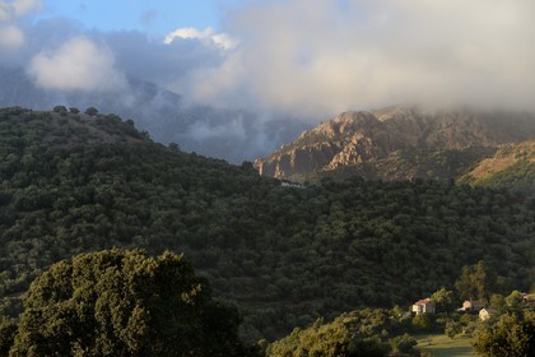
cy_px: 178
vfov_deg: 11.8
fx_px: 1724
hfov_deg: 17.6
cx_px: 268
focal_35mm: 116
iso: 200
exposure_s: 1/250
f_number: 6.3
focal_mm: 116
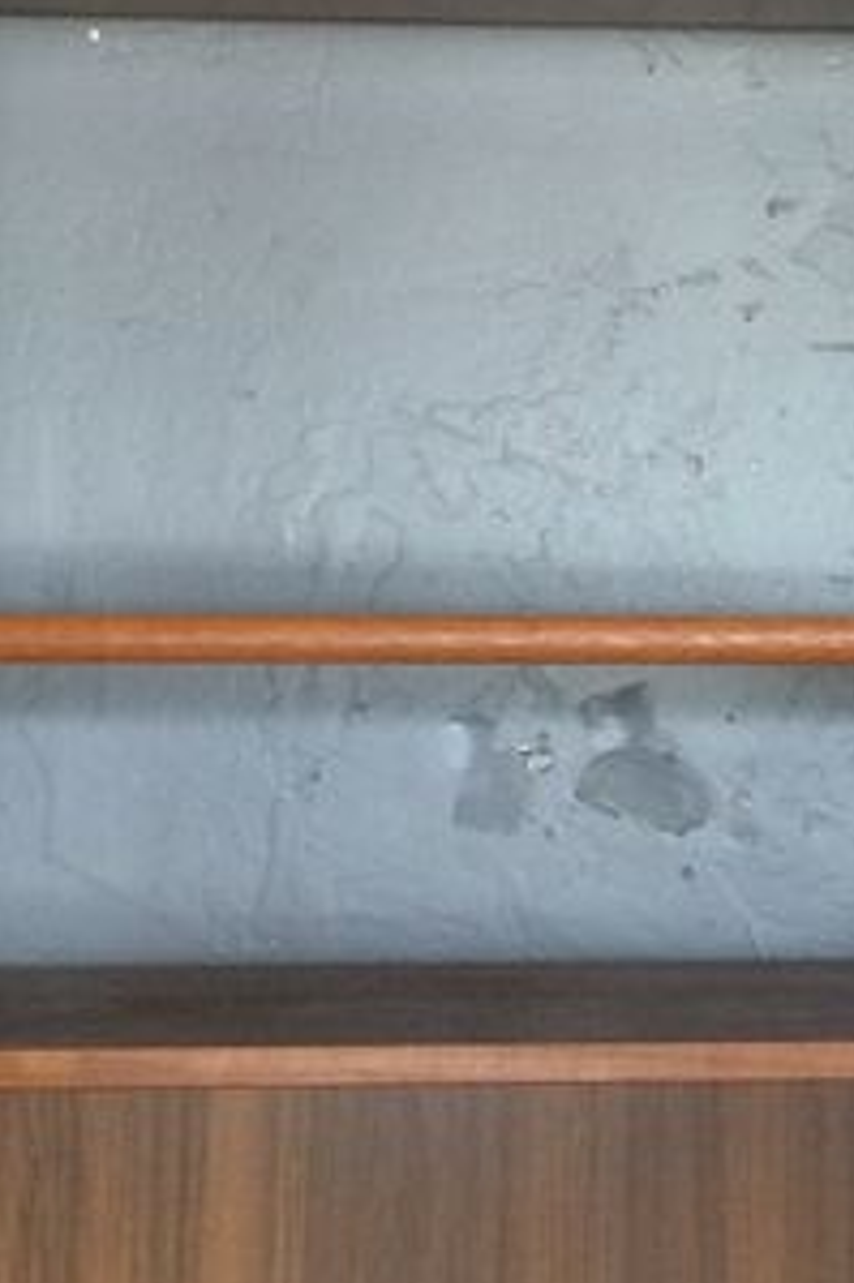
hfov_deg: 14.0
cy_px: 397
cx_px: 1103
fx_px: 3348
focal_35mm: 94
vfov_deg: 21.6
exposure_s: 1/30
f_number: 2.2
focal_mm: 4.12
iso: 200
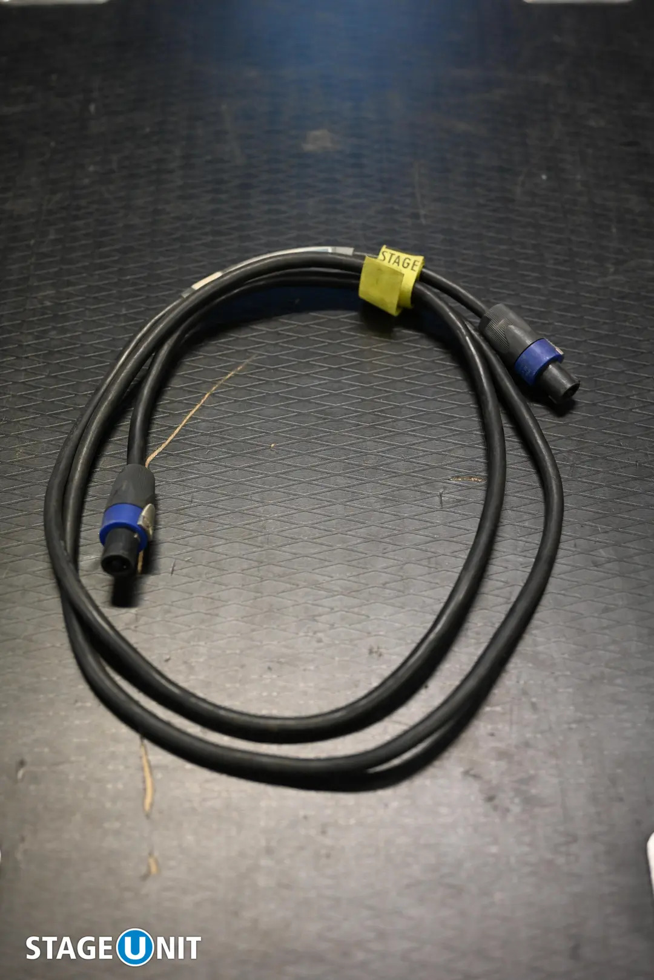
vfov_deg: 39.6
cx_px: 327
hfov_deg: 27.0
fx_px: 1362
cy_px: 490
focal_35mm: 50
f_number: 2.8
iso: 2500
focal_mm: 50
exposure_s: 1/125
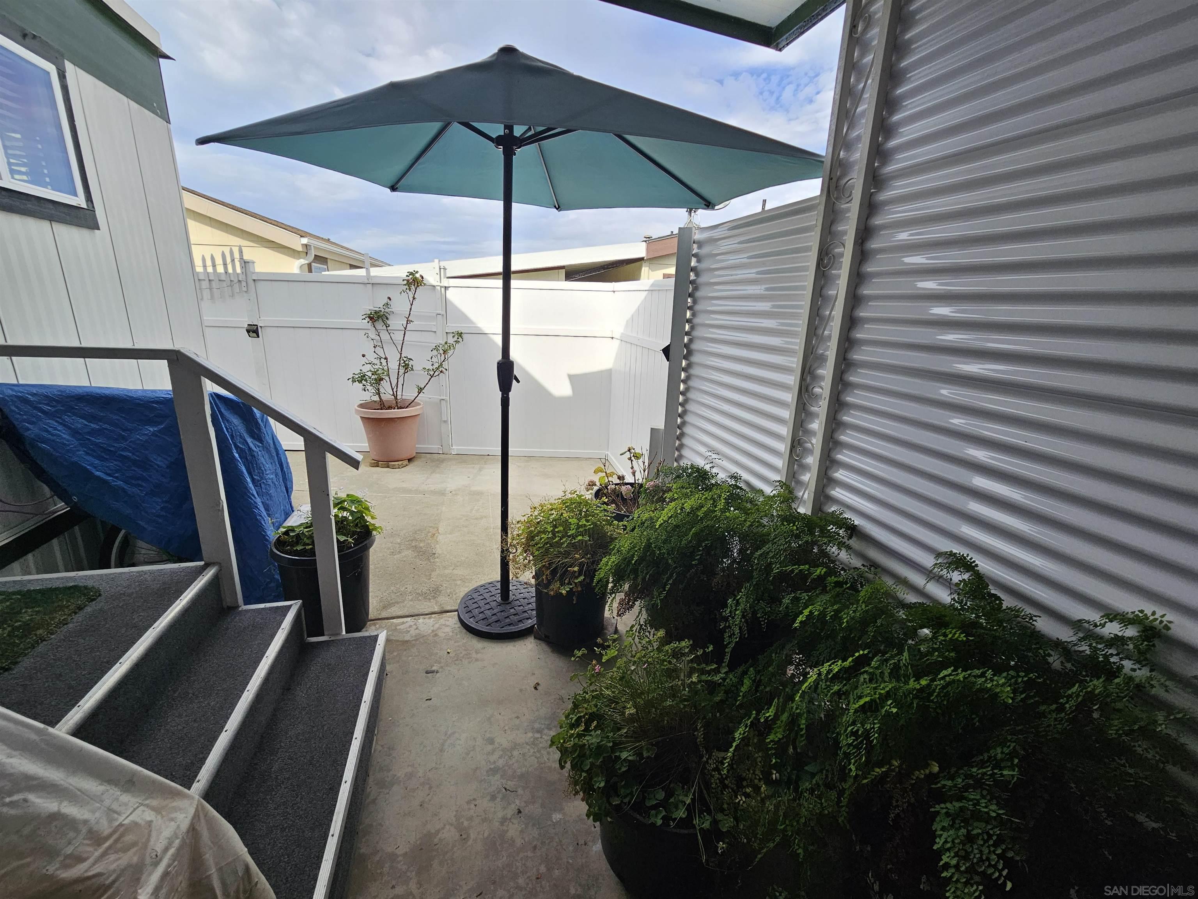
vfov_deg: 89.9
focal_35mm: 13
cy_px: 450
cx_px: 599
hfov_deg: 106.2
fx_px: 450
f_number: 2.2
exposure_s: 1/1000
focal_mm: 2.2
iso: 64
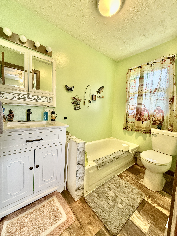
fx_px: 95
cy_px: 118
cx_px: 88
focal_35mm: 14
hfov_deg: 85.7
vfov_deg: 102.1
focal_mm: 2.22
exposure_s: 1/60
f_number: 2.2
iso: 250
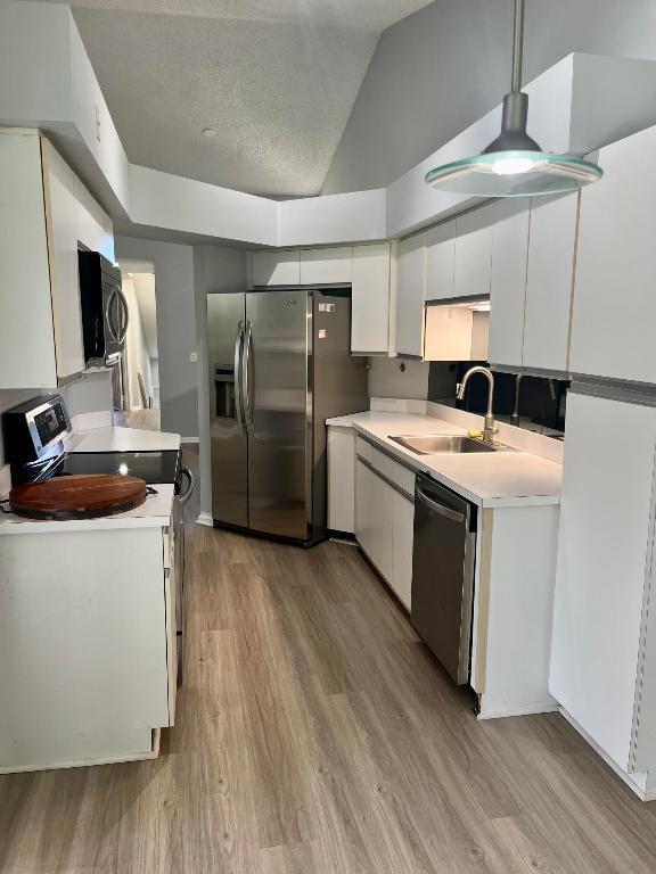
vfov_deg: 67.3
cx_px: 328
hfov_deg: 53.1
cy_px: 437
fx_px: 657
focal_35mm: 26
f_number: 1.6
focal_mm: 5.1
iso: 64
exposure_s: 1/61
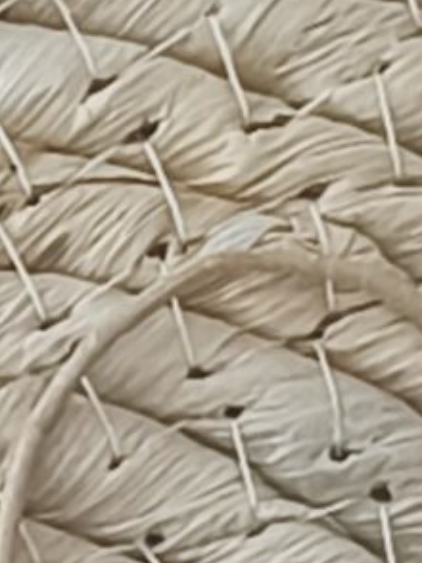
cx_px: -585
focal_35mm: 401
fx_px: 6528
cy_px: 1321
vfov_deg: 4.8
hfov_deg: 3.6
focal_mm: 6.18
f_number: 1.65
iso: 640
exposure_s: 1/50
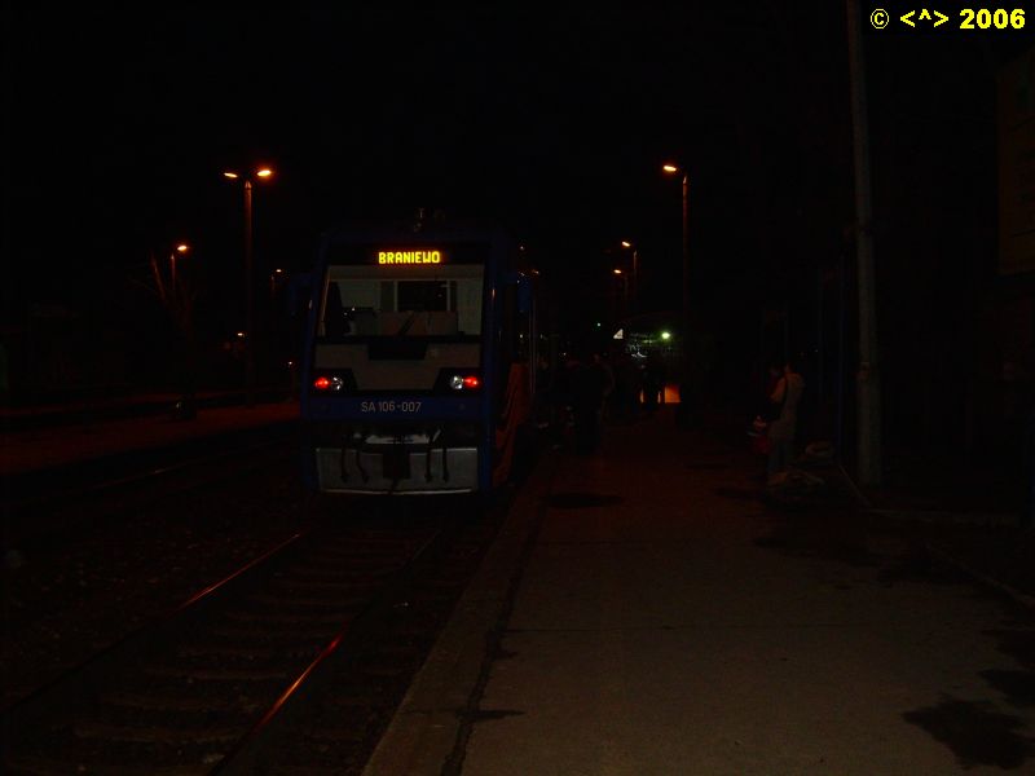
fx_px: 1136
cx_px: 518
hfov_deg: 49.0
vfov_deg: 37.7
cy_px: 388
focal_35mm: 38
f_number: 2.8
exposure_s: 1/60
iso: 200
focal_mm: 6.3
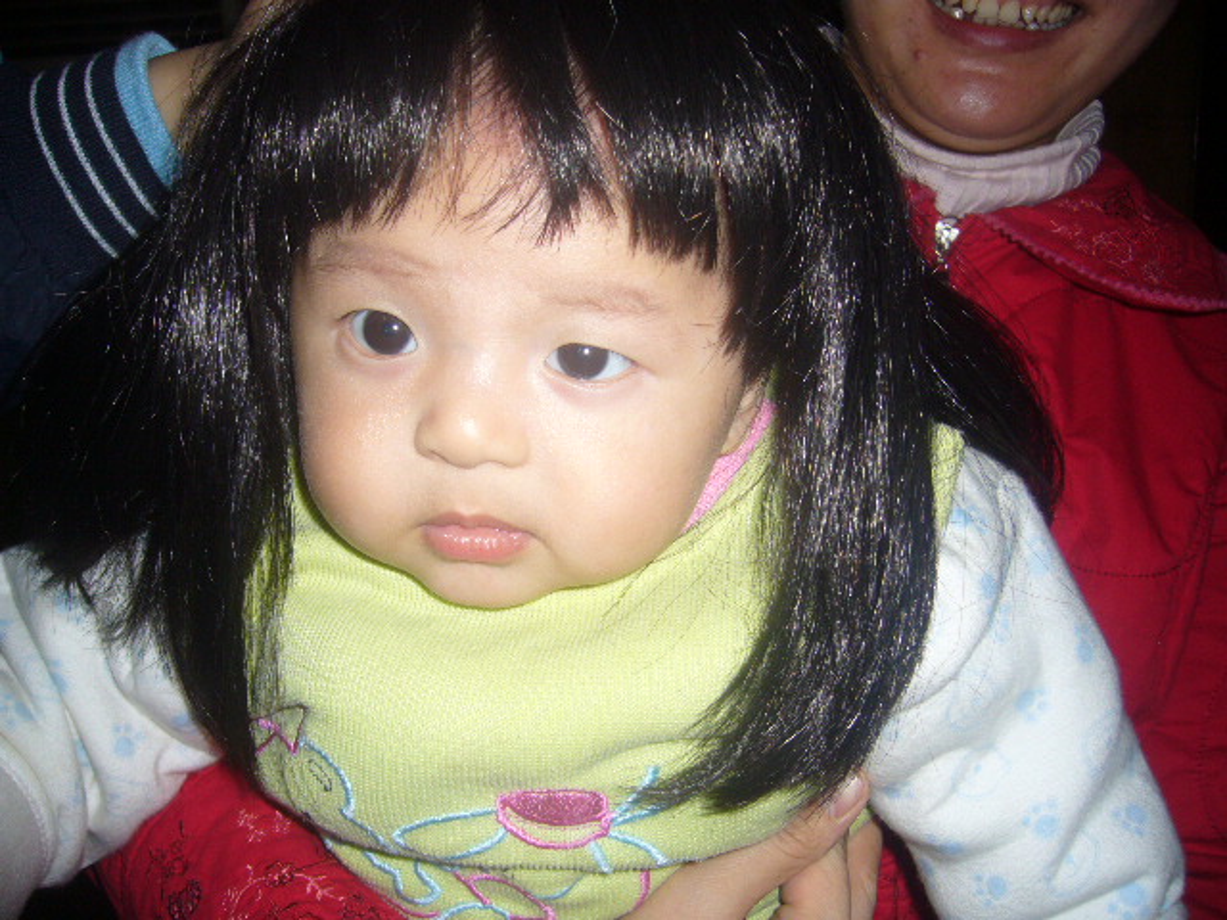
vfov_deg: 40.7
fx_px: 1241
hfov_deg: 52.6
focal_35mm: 35
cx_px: 614
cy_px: 460
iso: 100
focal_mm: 5.8
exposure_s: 1/60
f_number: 2.8
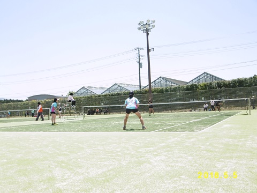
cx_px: 128
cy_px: 96
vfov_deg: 37.7
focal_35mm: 38
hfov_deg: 49.0
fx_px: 282
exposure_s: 1/400
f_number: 3.7
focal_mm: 6.8
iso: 100
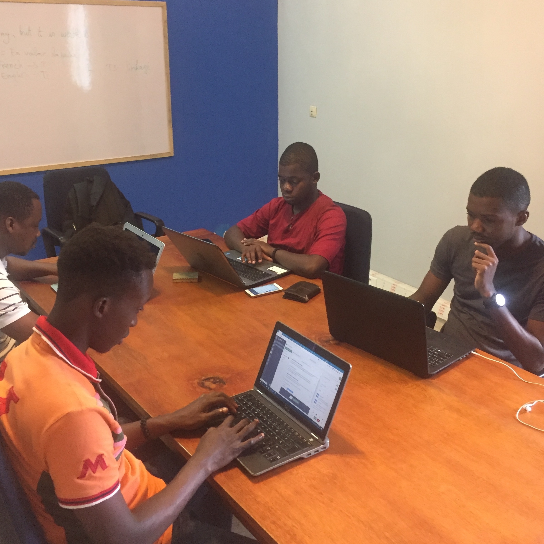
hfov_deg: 47.2
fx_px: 622
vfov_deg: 47.1
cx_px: 267
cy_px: 239
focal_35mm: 35
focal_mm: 4.15
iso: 250
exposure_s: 1/17
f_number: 2.2
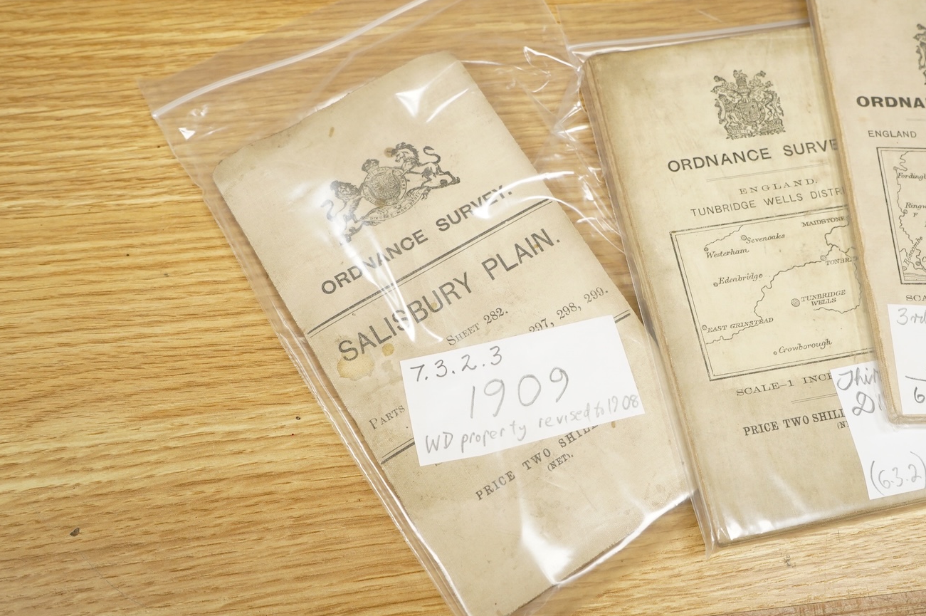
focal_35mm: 37
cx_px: 605
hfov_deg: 51.1
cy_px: 294
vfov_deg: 35.9
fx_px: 951
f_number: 6.3
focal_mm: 28
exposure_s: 1/100
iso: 2500
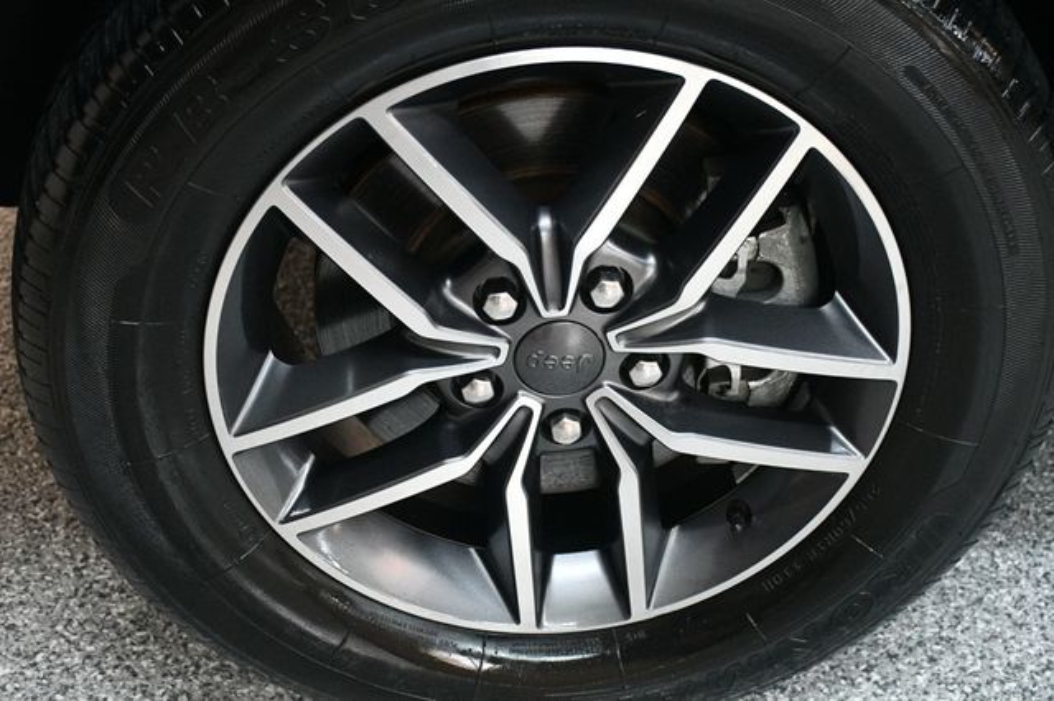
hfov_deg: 31.9
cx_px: 527
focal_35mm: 63
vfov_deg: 21.5
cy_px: 350
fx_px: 1843
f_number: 4.5
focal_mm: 42
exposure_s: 1/80
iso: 3200
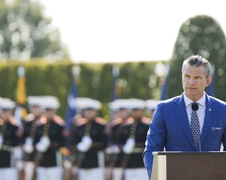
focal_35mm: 311
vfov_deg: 5.0
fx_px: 2079
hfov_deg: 6.2
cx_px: 113
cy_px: 72
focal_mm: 200
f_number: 2.8
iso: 50
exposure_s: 1/500
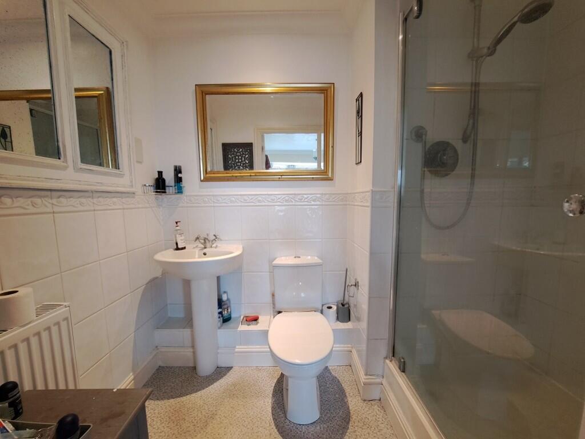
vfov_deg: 89.9
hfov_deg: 106.2
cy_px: 220
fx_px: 220
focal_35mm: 13
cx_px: 292
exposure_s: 1/33
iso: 200
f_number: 2.2
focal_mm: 1.74
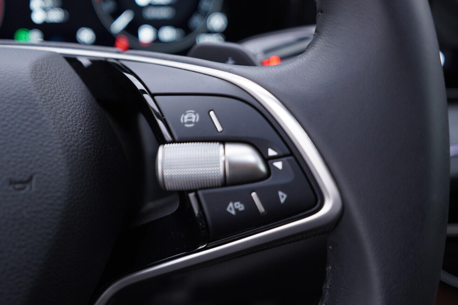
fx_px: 458
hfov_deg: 53.1
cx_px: 229
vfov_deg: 36.9
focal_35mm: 36
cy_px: 152
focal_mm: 24
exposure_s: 1/40
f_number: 2.8
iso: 200
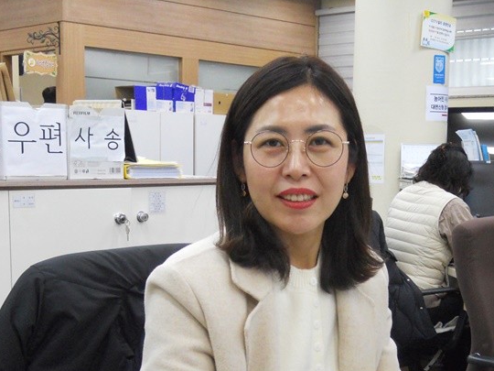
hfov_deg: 32.1
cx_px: 304
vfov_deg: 24.0
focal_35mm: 60
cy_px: 307
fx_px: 856
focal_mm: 6.4
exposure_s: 1/125
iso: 640
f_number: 3
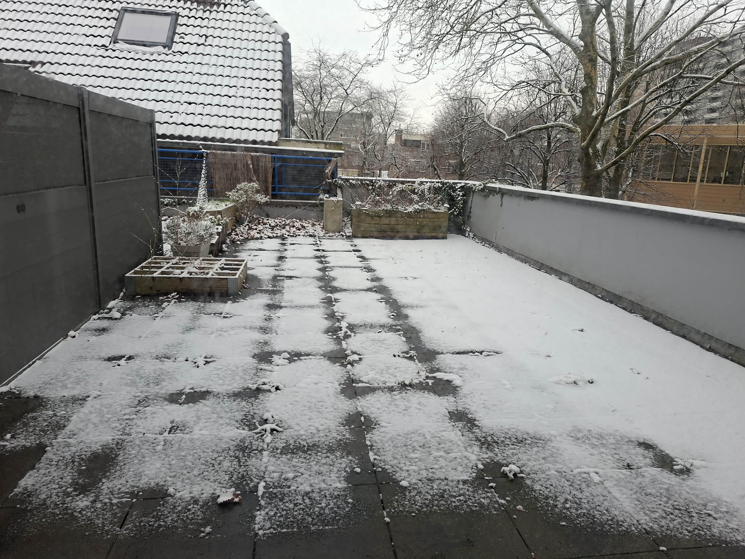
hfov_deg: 73.9
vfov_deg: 58.9
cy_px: 280
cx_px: 372
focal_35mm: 23
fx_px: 495
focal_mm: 5.5
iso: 50
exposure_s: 1/179
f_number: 1.8
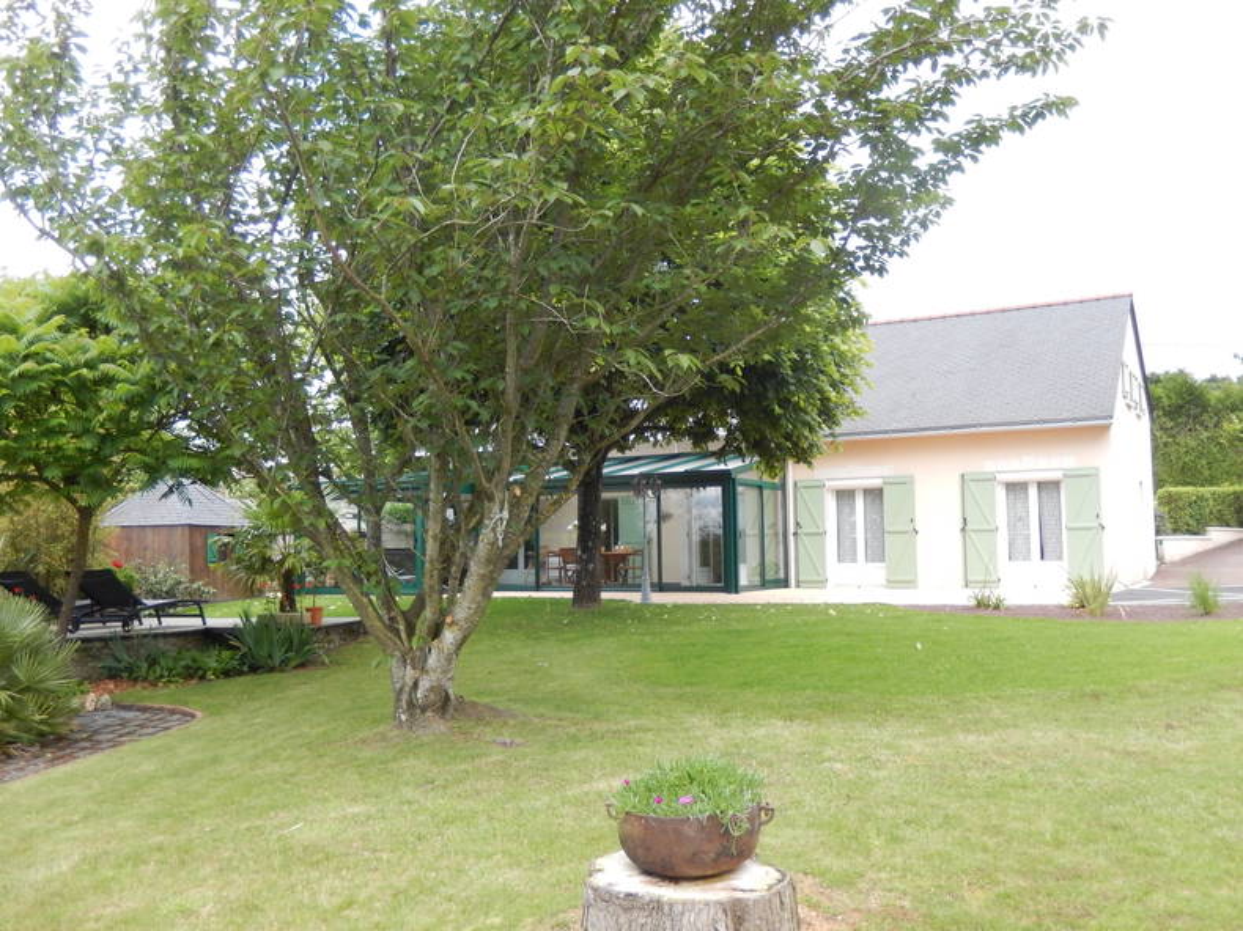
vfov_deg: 44.1
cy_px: 466
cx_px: 622
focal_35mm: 32
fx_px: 1149
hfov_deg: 56.8
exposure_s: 1/500
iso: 400
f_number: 3.8
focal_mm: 5.7
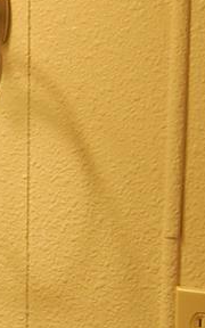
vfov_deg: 14.4
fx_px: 1278
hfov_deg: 8.5
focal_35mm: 143
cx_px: -269
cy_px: 317
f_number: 4
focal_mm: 18
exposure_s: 1/60
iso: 400
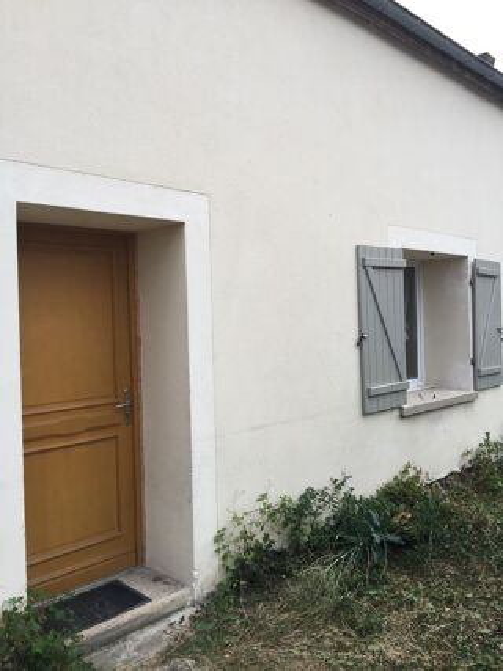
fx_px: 562
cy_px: 336
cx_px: 252
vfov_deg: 61.7
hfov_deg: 48.2
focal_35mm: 29
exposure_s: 1/115
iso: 32
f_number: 2.2
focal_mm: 4.15
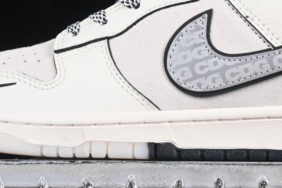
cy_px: -1
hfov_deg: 9.8
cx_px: 196
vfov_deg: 6.5
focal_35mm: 210
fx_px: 1645
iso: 160
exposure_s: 1/80
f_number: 8
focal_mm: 50
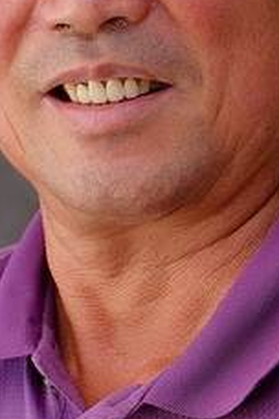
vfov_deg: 4.3
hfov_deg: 2.9
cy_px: 629
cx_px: 90
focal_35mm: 476
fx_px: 5533
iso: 320
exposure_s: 1/180
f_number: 2.8
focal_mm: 50
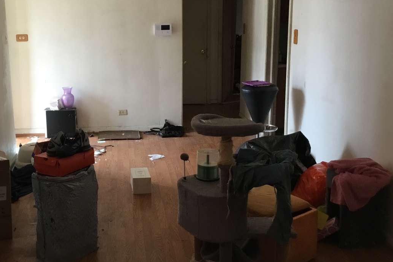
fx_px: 491
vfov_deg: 29.8
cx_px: 125
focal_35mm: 45
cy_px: 106
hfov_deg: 42.9
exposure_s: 1/30
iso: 100
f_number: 2.4
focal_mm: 3.3
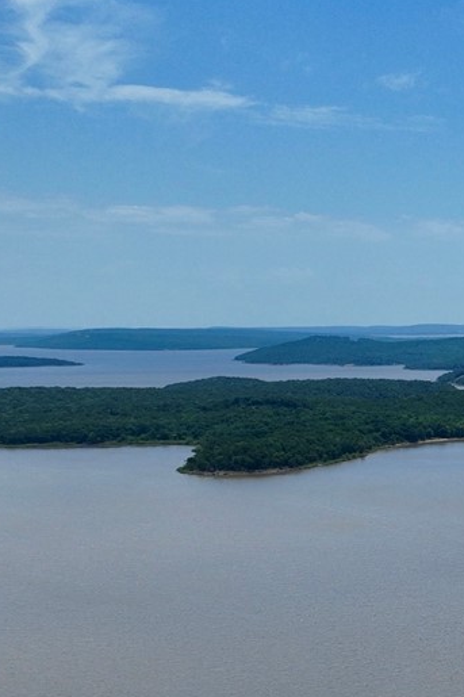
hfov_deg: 12.7
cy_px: 548
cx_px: 959
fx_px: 1799
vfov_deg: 21.7
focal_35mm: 93
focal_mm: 12.29
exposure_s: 1/2000
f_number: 2.8
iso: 100
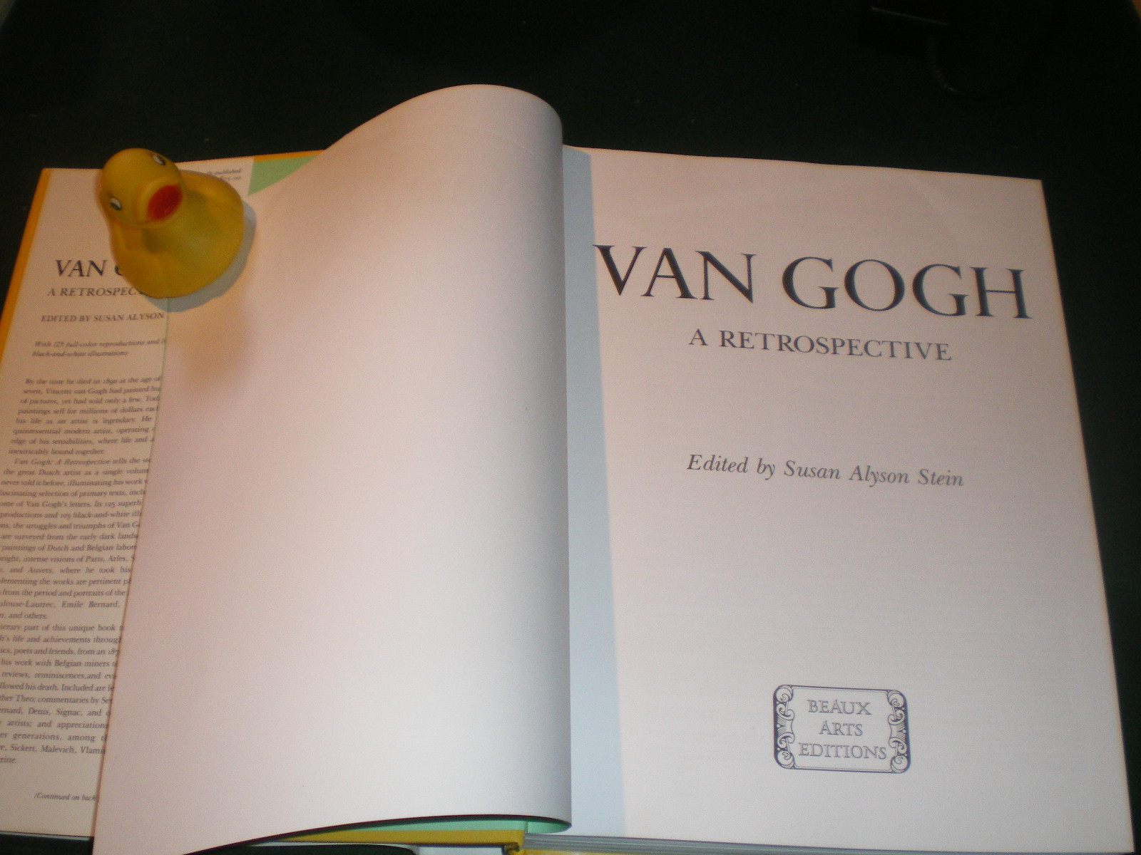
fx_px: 1253
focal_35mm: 38
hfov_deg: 49.0
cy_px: 428
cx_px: 570
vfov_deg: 37.7
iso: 200
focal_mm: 6.3
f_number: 3.1
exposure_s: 1/50
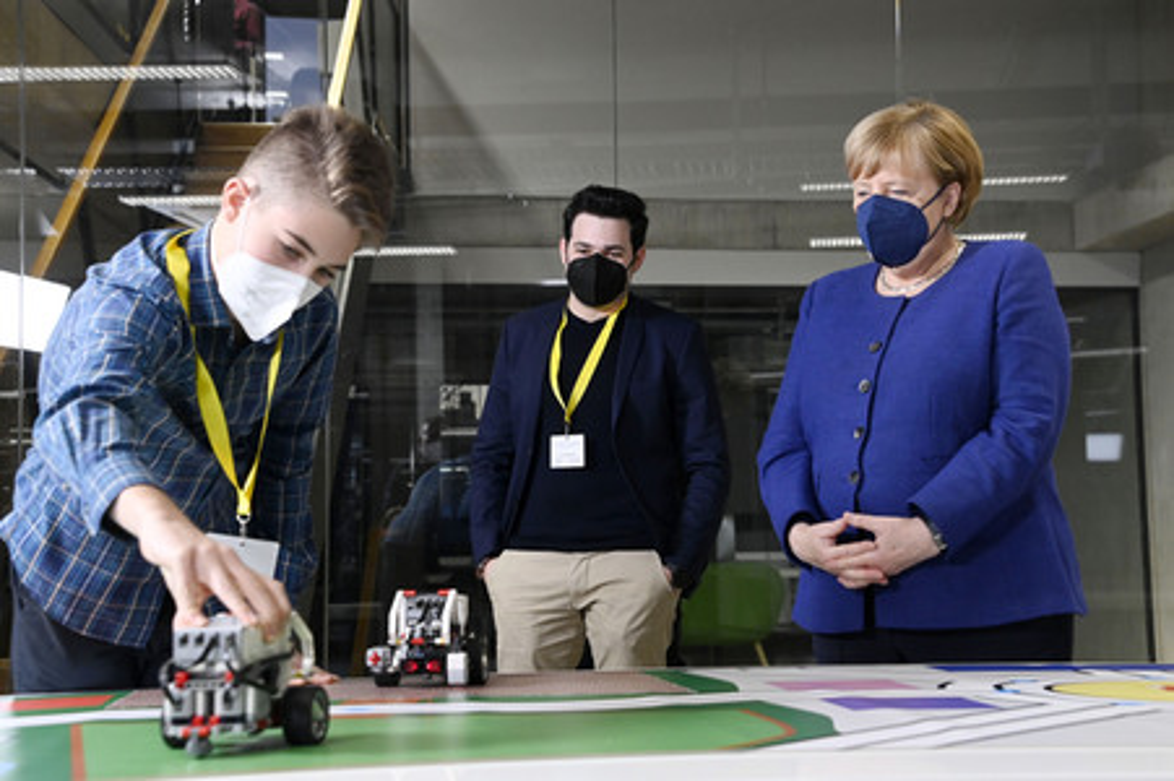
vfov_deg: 24.2
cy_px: 390
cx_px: 587
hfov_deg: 35.7
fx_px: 1825
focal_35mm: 56
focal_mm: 56
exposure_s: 1/400
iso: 4000
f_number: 6.3
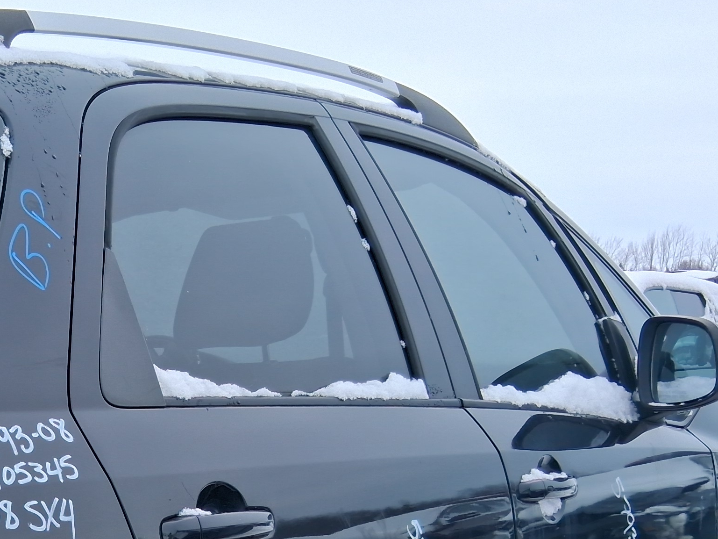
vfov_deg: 19.8
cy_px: 673
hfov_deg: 25.9
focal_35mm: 69
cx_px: -87
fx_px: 1431
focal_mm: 3.98
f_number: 1.8
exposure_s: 1/350
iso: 25
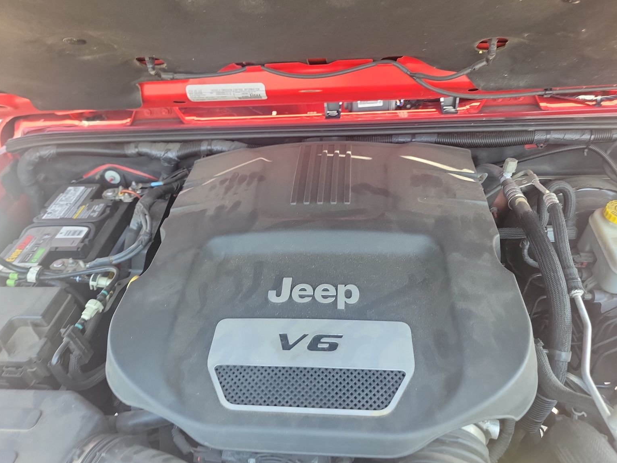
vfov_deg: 54.9
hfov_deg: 69.4
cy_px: 234
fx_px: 446
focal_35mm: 25
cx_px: 316
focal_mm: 6.7
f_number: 1.8
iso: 71
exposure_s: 1/59
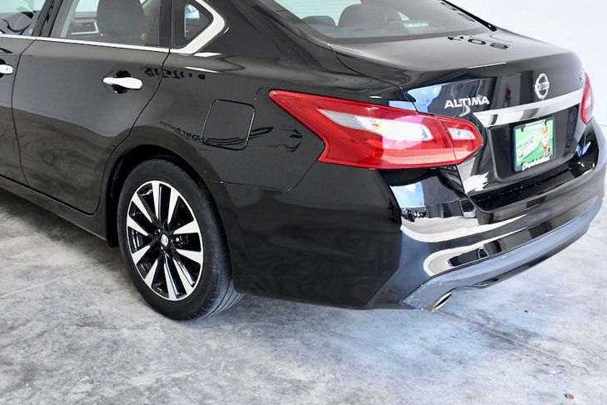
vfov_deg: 27.9
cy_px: 130
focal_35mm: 48
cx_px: 246
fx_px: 810
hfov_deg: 40.9
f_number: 9
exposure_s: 1/320
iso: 2500
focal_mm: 23
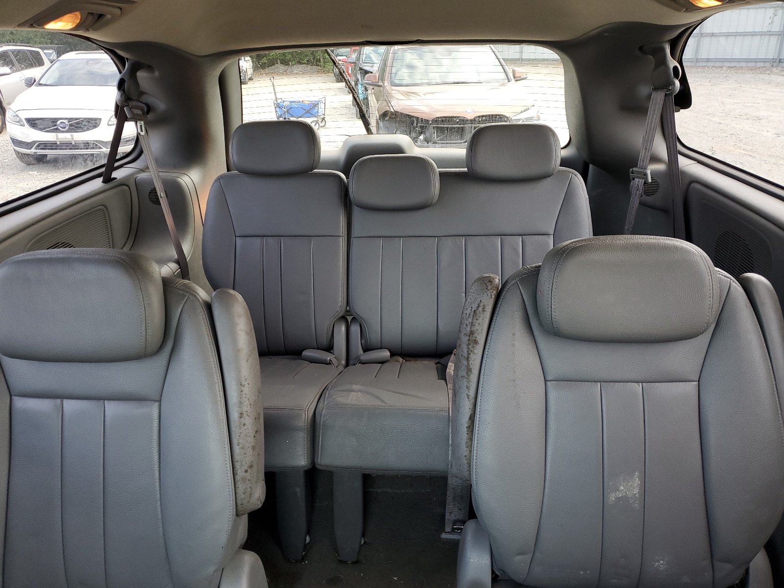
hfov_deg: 67.3
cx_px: 392
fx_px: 589
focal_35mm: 26
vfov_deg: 53.1
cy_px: 294
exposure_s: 1/60.2
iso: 74
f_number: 1.5
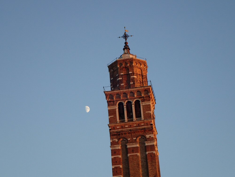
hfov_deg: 19.6
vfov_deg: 14.8
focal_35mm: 100
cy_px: 88
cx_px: 118
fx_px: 679
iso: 160
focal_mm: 18
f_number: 4.9
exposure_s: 1/200
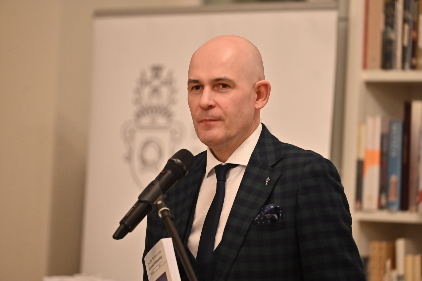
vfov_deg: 7.6
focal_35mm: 180
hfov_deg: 11.4
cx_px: 211
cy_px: 140
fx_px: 2110
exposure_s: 1/200
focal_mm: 180
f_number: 2.8
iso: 1800
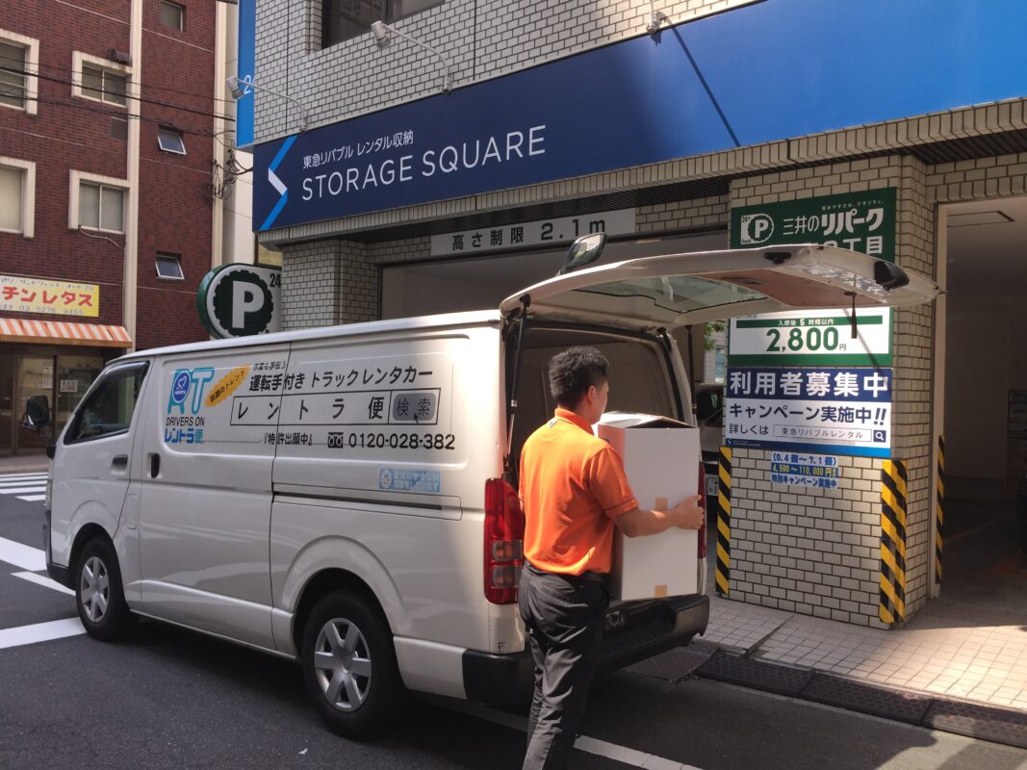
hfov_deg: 61.7
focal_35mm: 29
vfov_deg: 48.2
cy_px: 385
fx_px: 860
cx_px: 514
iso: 32
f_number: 2.2
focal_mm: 4.15
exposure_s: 1/618
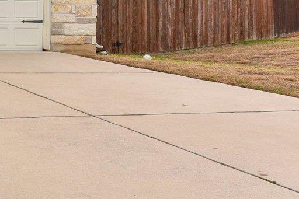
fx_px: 631
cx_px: -290
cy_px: 24
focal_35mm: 76
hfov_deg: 18.3
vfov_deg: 17.7
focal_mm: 19
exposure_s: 1/320
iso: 100
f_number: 8
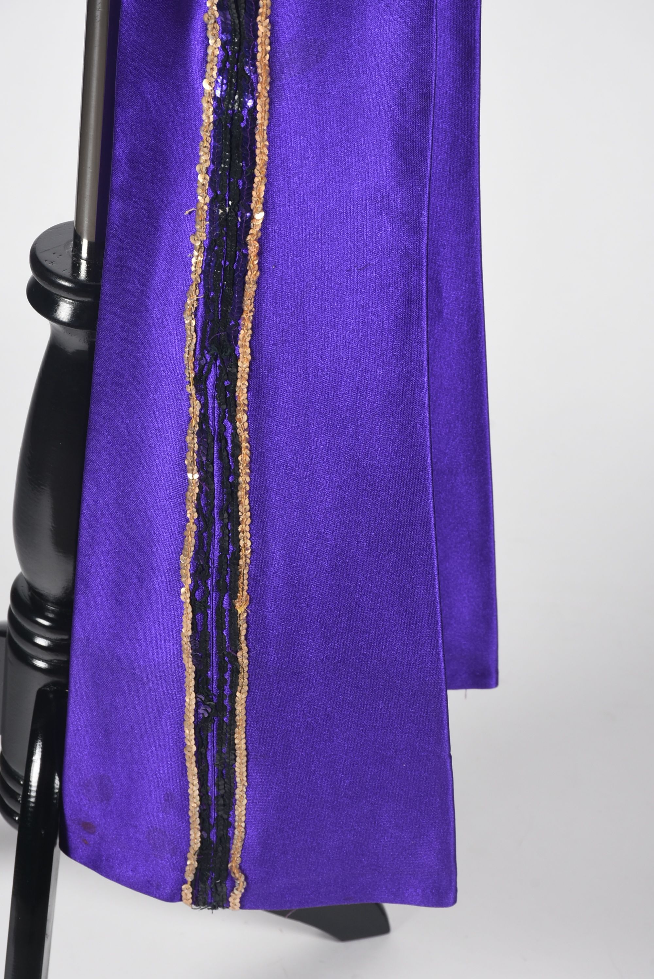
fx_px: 3468
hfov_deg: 10.8
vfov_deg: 16.1
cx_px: 327
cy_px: 490
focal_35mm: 128
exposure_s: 1/125
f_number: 13
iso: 320
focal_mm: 85
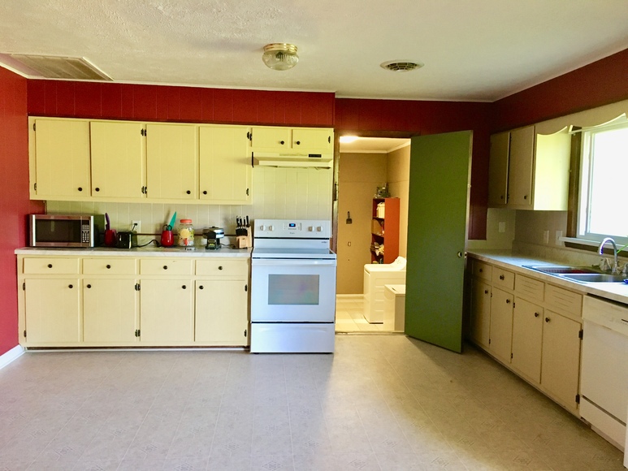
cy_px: 236
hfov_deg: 61.7
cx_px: 314
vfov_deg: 48.2
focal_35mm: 29
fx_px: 526
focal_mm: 4.15
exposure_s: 1/24
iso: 200
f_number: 2.2
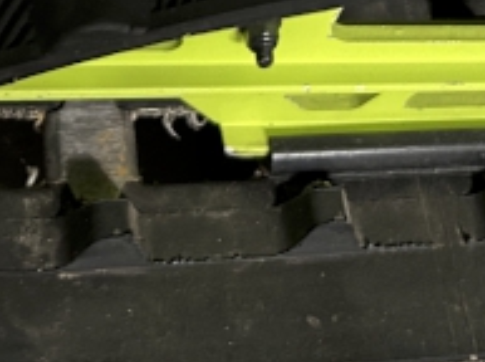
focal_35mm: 108
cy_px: -377
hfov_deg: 18.0
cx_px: 412
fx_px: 1510
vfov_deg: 12.1
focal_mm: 5.7
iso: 800
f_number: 1.5
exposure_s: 1/24
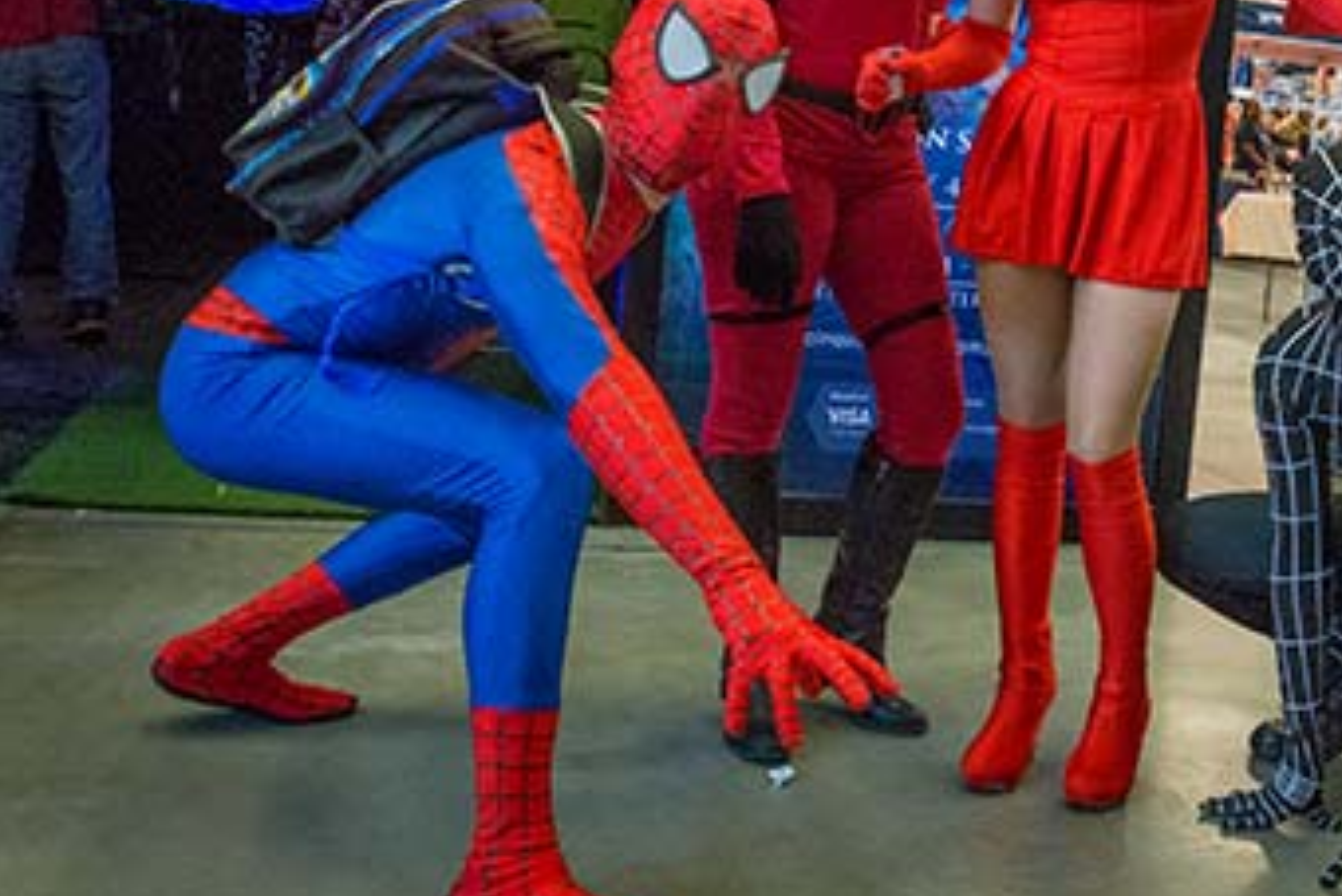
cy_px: 231
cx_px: 1010
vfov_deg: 32.1
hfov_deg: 45.7
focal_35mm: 41
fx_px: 1529
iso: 6400
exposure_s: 1/350
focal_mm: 24
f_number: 5.6
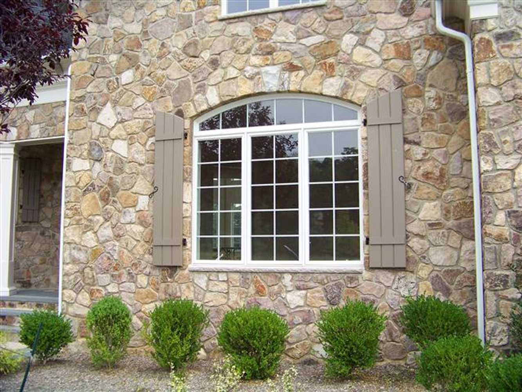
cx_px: 261
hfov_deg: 51.4
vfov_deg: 39.7
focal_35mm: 36
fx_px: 543
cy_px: 196
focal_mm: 5.85
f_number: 2.8
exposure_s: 1/500
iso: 71
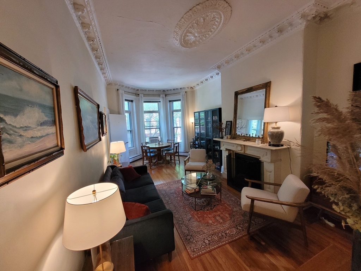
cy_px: 136
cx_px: 180
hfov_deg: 106.2
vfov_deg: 89.9
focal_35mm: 13
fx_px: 136
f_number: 2.2
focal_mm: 1.74
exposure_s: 1/60
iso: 320
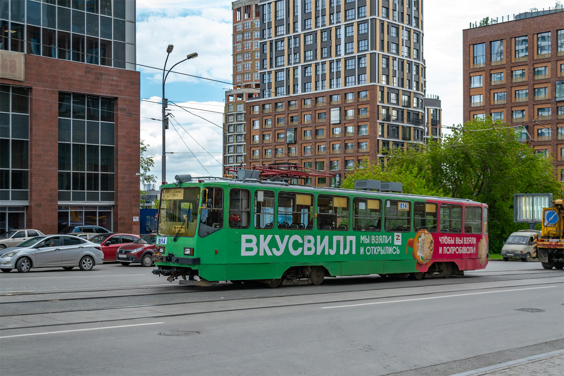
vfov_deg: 30.9
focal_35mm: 44
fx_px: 682
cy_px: 188
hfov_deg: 45.0
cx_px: 282
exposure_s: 1/320
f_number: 6.3
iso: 200
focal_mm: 29
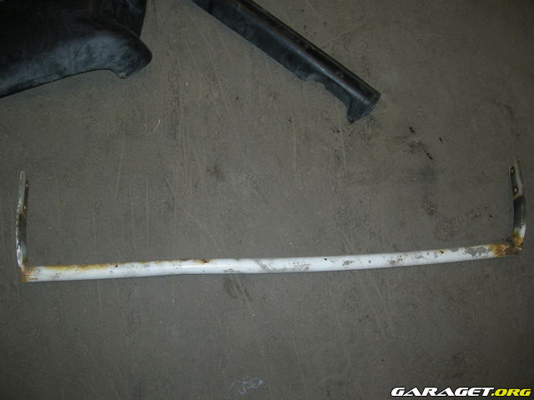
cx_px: 267
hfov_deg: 52.6
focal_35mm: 35
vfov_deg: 40.7
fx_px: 540
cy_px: 200
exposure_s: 1/30
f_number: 2.8
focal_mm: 5.7
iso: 52
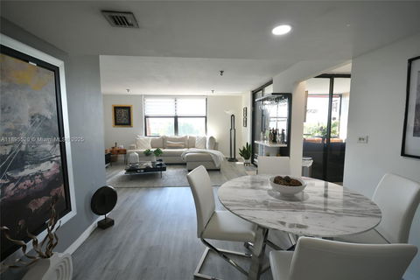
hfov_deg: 100.4
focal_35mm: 15
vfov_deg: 77.3
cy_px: 140
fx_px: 175
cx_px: 210
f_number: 4.5
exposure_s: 1/80
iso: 400
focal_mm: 10
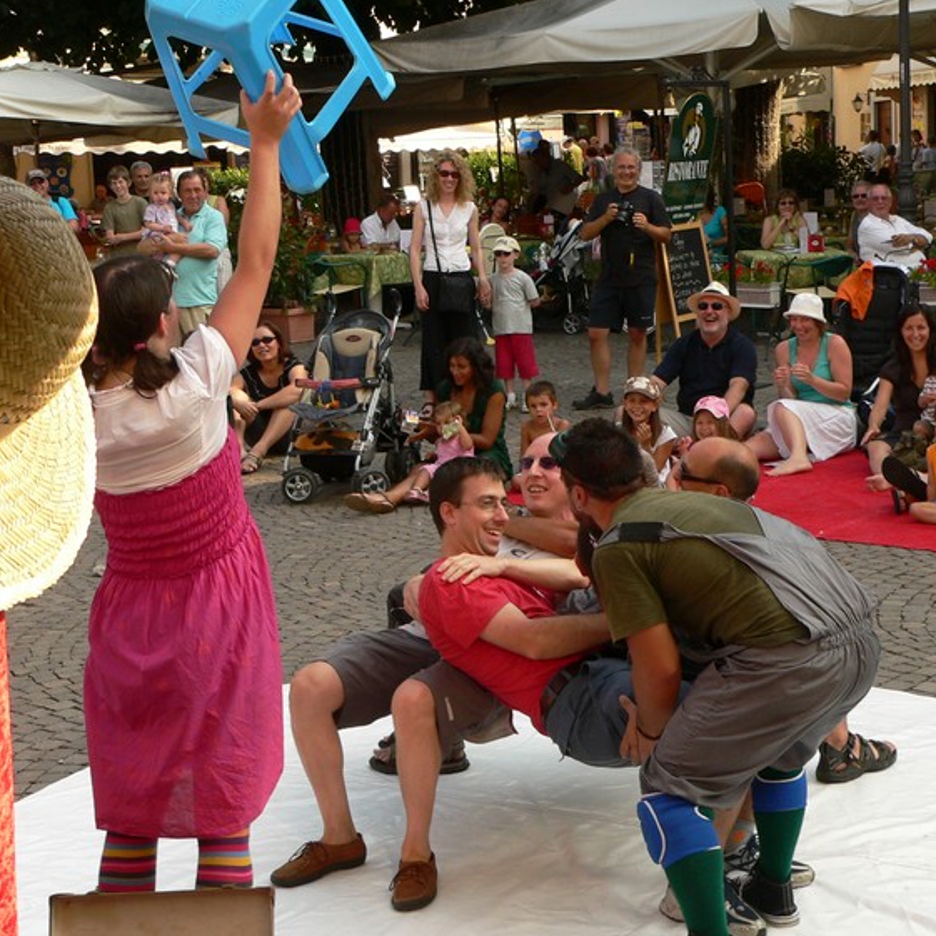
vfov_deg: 27.3
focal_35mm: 63
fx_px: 1927
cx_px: 537
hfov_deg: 27.3
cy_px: 462
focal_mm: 8.3
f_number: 4
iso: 100
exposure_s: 1/250
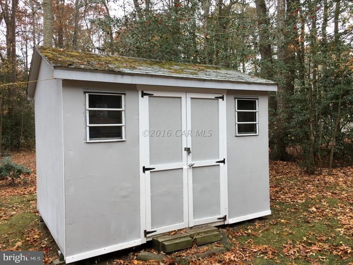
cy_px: 132
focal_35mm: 29
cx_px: 176
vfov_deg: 48.2
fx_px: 296
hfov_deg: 61.7
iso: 25
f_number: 2.2
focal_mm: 4.15
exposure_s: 1/124
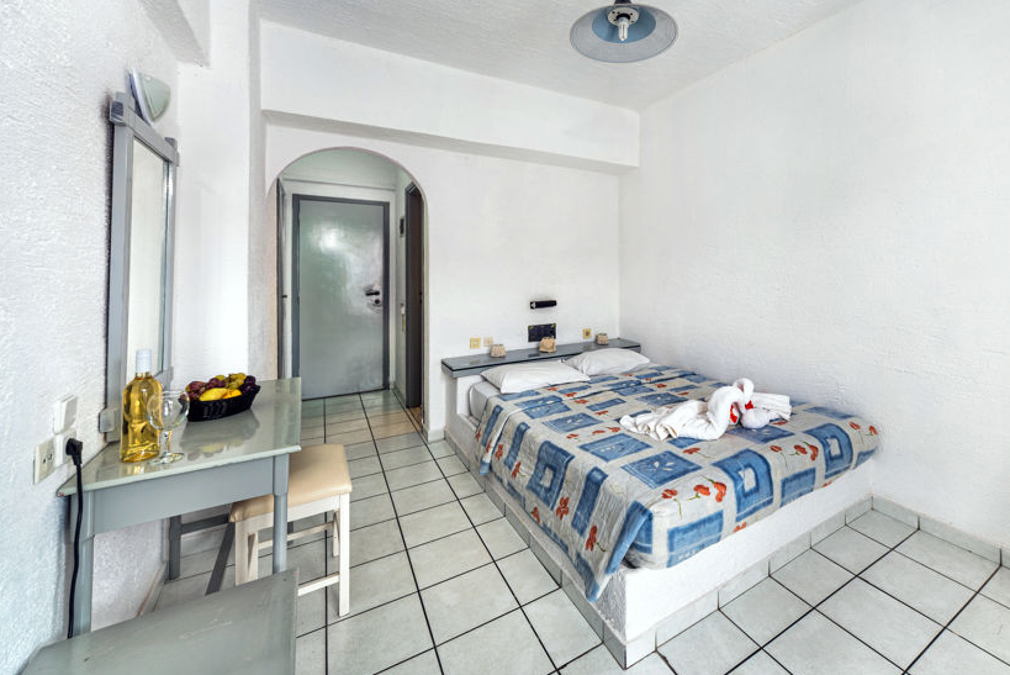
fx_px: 421
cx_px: 608
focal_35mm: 15
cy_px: 263
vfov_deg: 76.3
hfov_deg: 99.0
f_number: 8
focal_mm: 12
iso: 100
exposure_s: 1/5
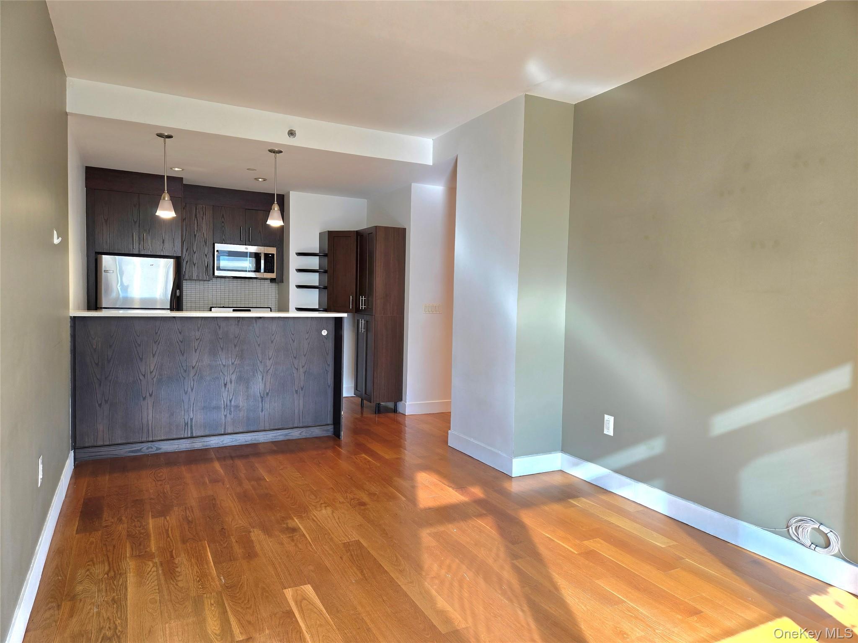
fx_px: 570
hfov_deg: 73.9
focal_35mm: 23
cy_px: 322
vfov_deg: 58.9
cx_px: 429
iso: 50
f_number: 1.8
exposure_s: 1/120
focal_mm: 5.4
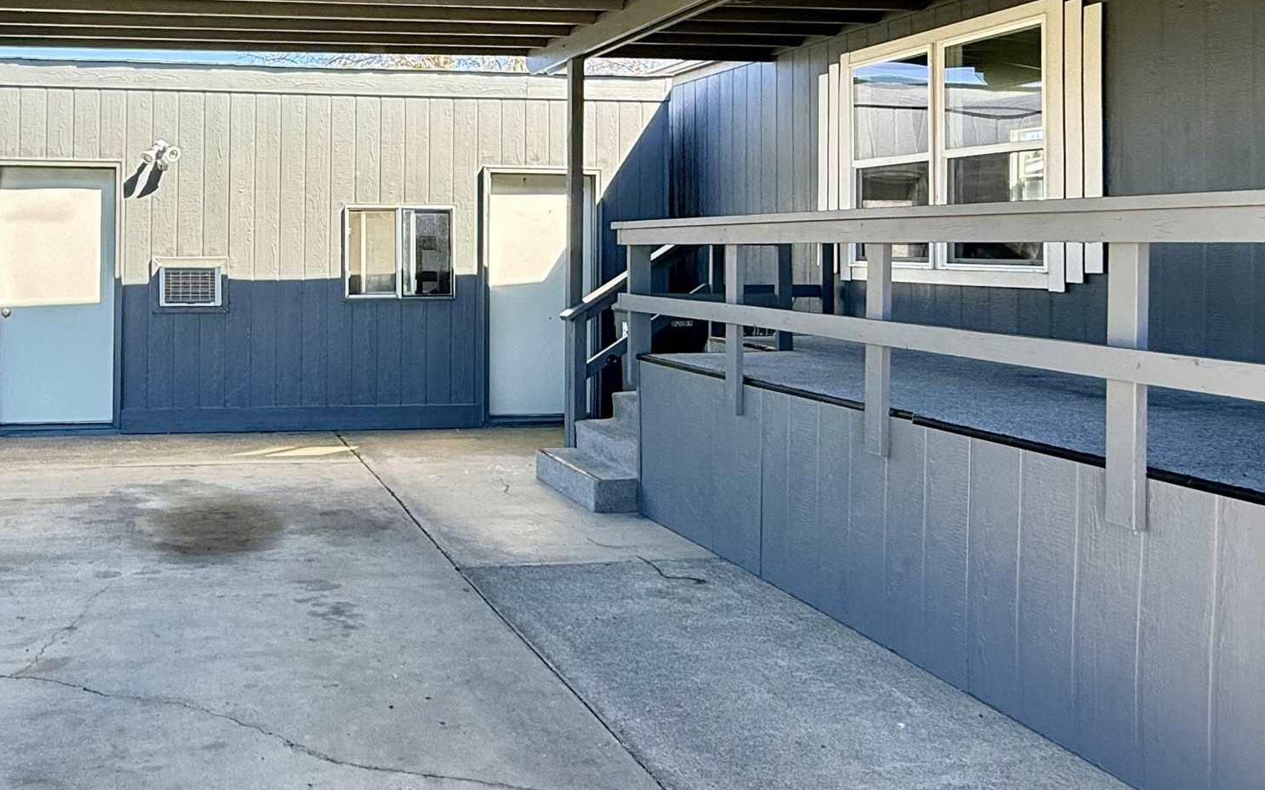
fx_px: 1069
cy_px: 228
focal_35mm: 31
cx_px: 320
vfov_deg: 39.8
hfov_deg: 58.2
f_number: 2.2
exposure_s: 1/202
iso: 64
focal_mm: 2.22
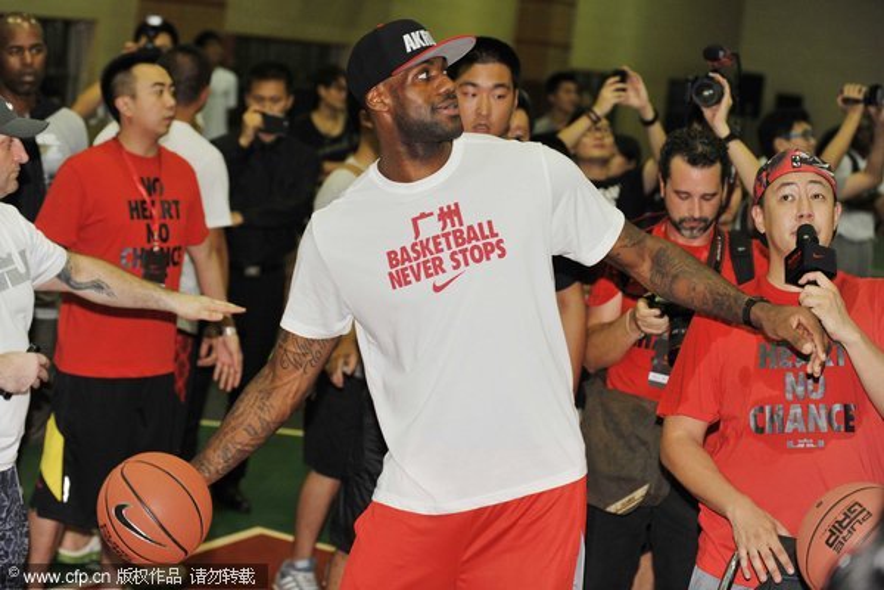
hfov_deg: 28.8
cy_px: 295
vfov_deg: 19.5
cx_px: 442
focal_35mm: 70
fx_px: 1719
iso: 800
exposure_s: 1/400
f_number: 3.2
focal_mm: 70
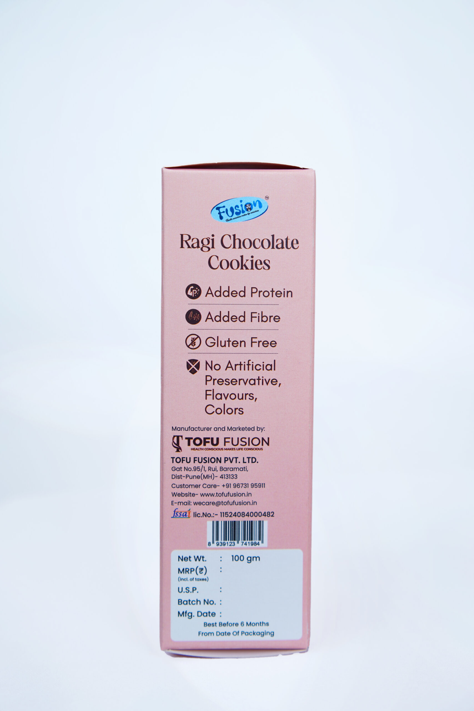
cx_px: 237
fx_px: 691
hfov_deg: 37.9
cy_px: 356
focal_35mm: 35
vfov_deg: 54.4
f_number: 4
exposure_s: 1/100
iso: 80
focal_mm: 35
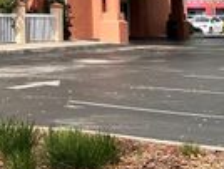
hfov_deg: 18.8
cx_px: -67
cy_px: -84
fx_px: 629
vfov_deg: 14.3
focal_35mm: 97
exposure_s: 1/8000
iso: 50
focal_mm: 5.7
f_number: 1.5
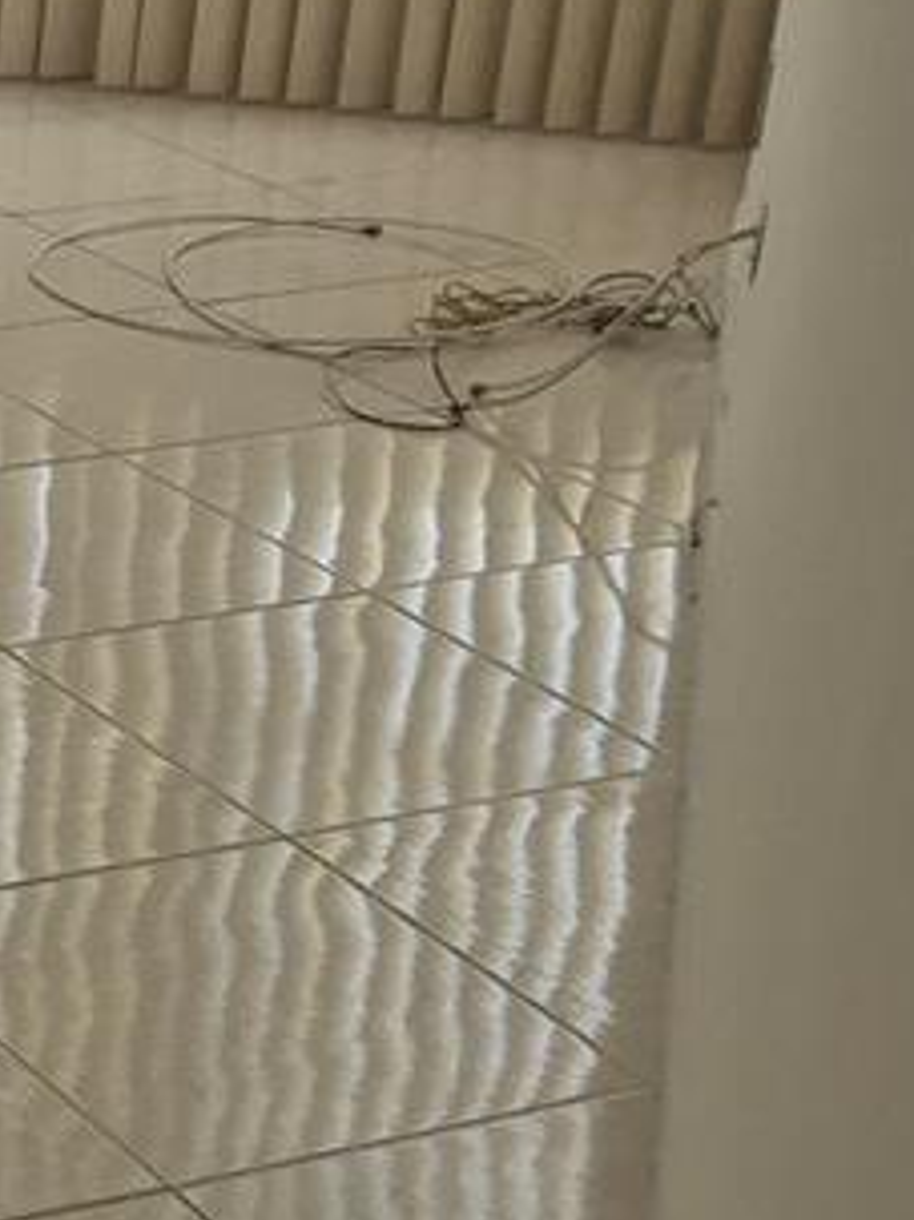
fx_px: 3206
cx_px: -769
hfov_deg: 14.2
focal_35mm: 91
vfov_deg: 21.5
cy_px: 491
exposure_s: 1/254
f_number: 1.8
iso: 25
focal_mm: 5.4
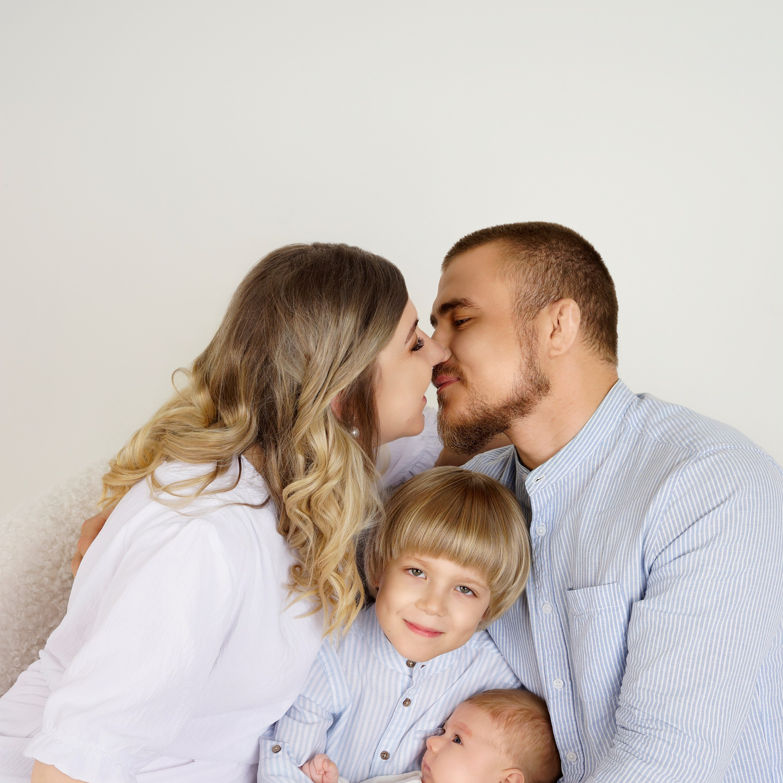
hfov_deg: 37.6
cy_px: 494
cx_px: 389
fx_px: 1152
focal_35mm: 45
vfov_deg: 37.3
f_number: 7.1
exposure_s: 1/100
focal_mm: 35
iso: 100
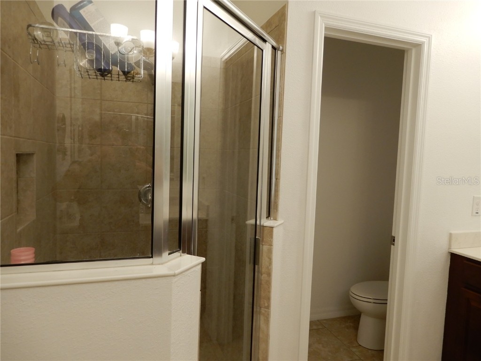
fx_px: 333
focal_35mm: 24
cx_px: 240
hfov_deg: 71.6
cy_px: 180
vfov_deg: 56.8
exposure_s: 1/30
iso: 220
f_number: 3.4
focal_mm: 4.3
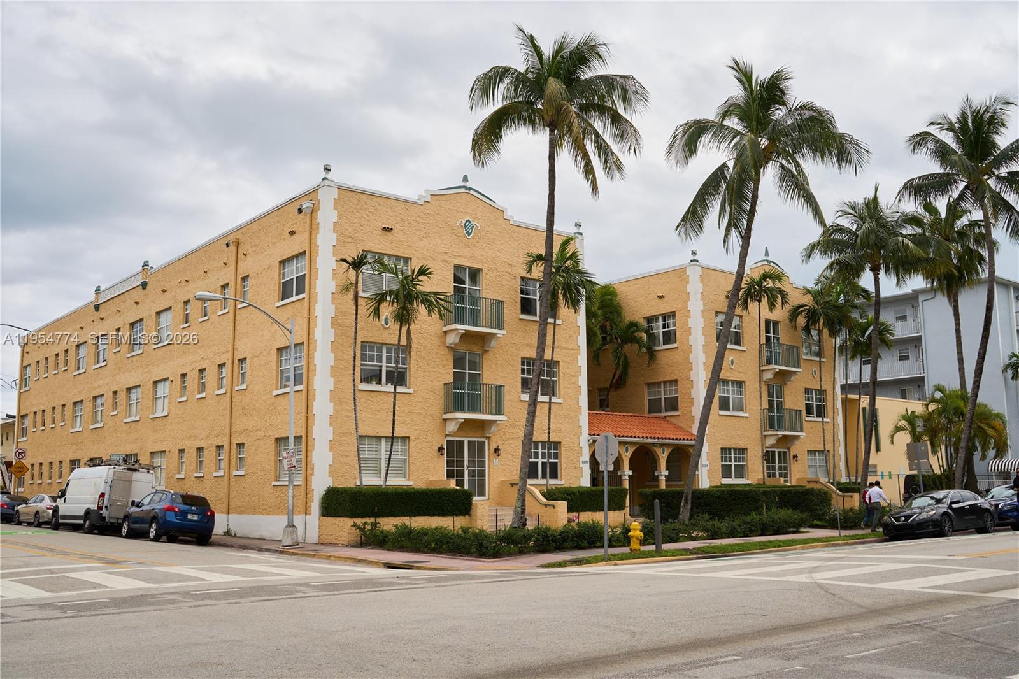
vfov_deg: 38.9
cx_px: 510
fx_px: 962
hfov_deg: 55.8
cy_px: 340
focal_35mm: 34
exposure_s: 1/1000
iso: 250
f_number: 5.6
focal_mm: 34
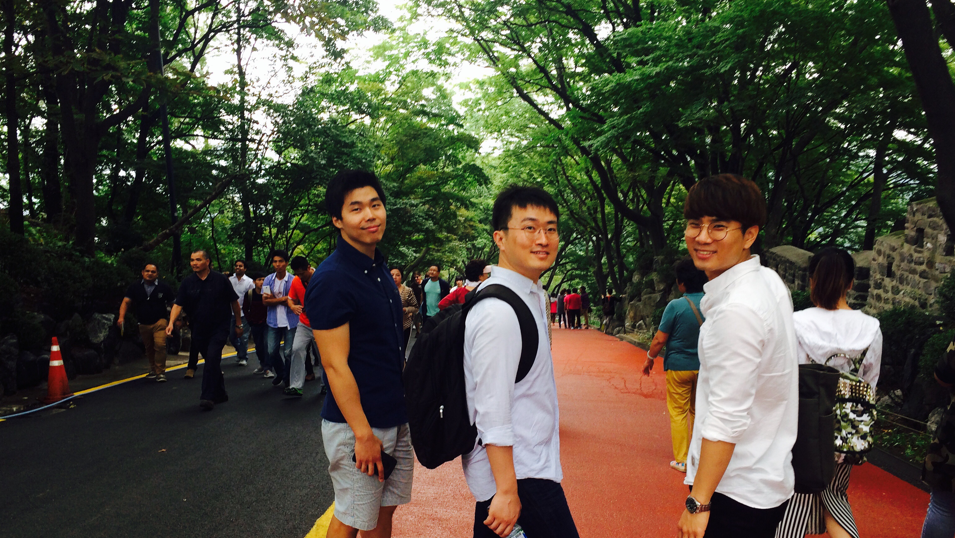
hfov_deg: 56.6
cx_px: 490
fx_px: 886
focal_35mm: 35
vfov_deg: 33.6
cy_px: 325
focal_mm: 4.12
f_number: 2.2
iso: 64
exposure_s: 1/120
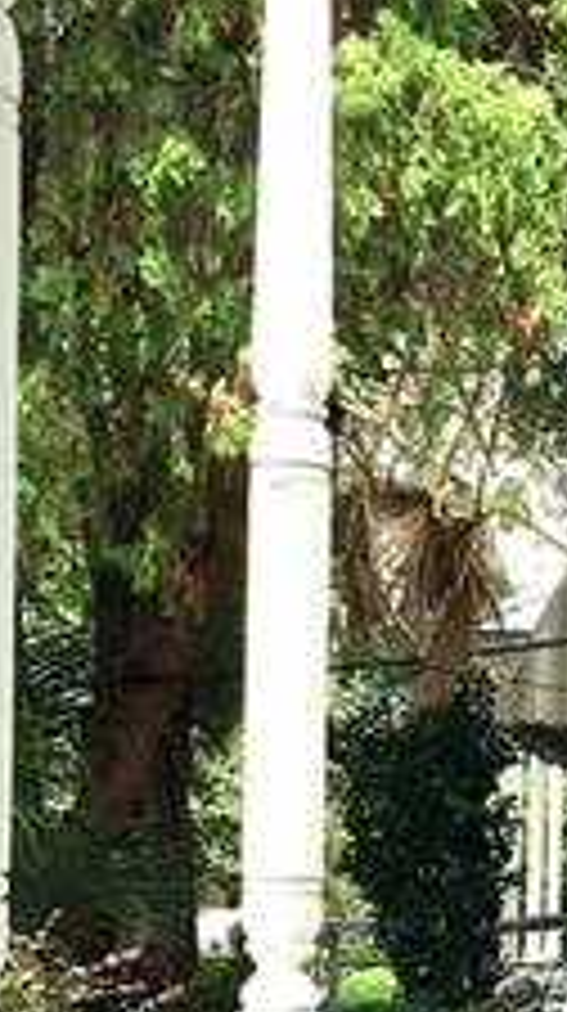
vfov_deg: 19.2
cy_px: 1048
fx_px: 2896
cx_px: 882
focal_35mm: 108
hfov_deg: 10.7
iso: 25
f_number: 2.2
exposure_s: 1/545
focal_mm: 4.15
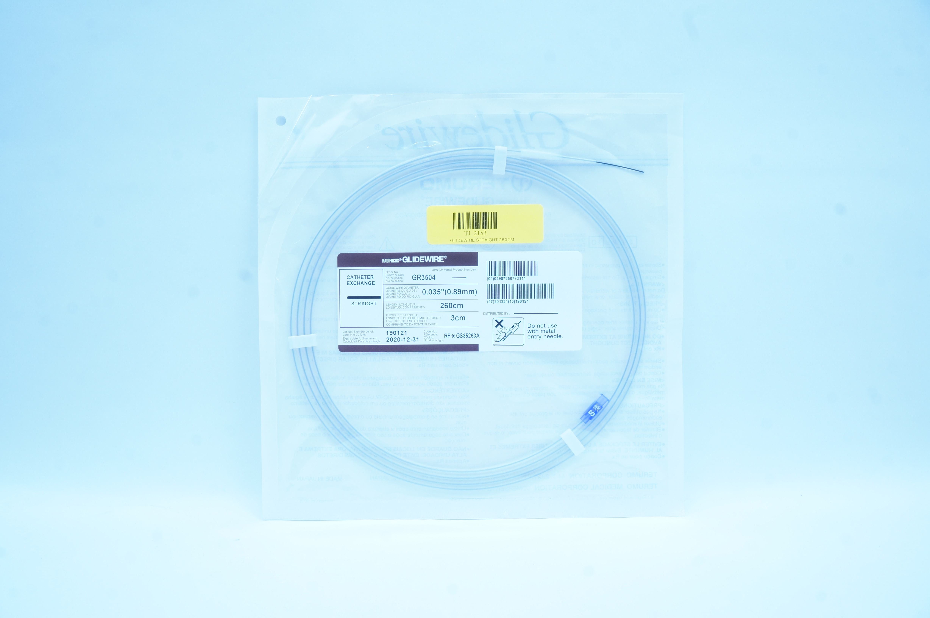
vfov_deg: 47.8
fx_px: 697
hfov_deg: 67.4
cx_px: 465
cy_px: 309
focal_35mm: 27
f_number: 13
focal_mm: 18
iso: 400
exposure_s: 1/13
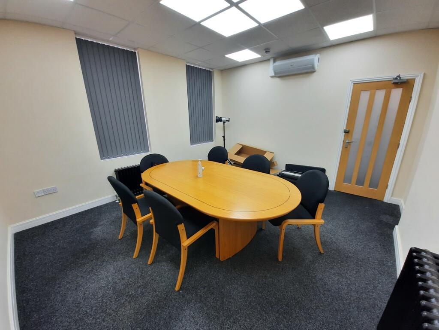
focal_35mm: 13
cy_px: 165
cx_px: 220
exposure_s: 1/50
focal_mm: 1.74
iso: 40
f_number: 2.2
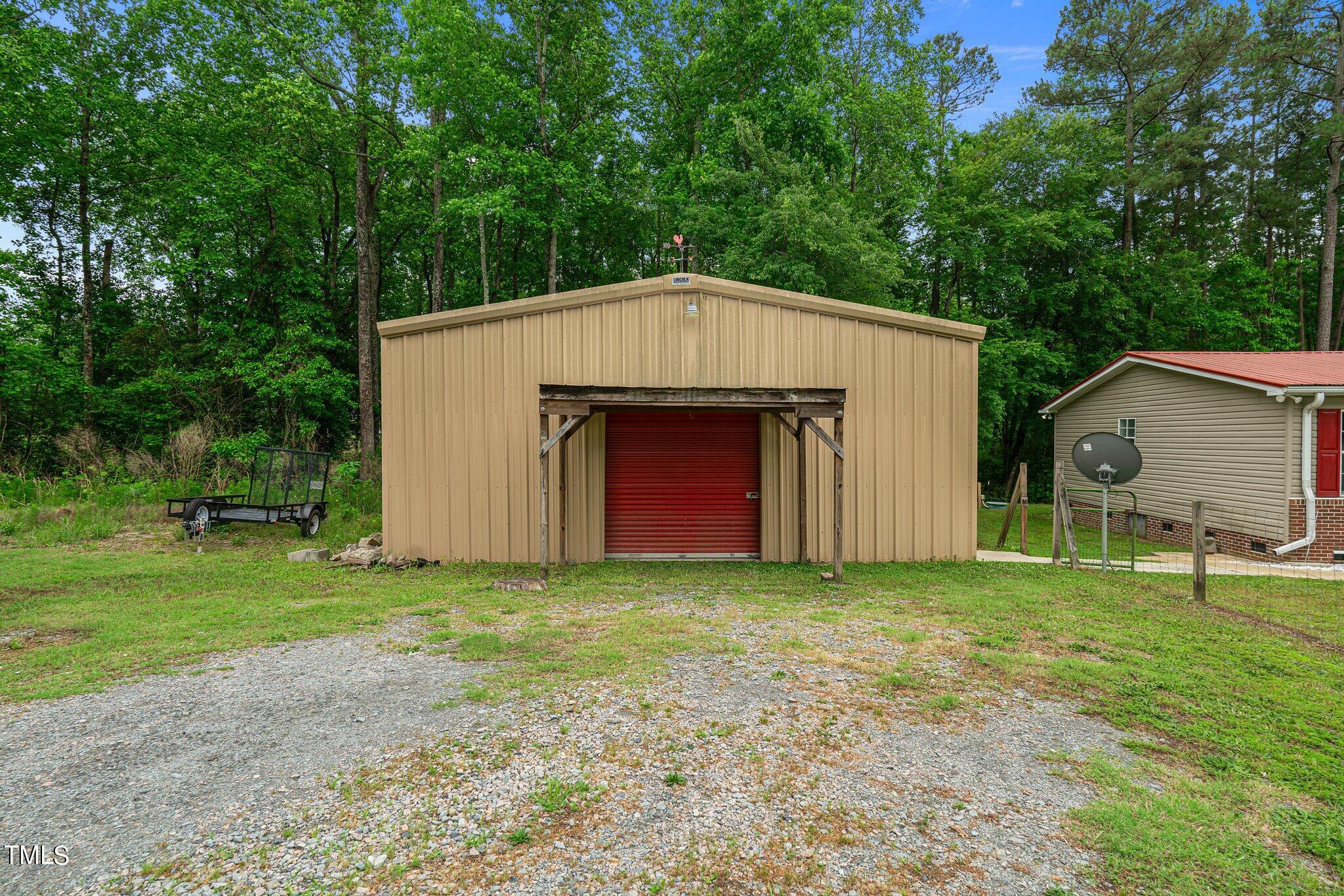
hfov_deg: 88.4
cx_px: 672
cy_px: 448
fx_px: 691
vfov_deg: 66.0
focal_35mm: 18
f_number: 8
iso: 320
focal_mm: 18.5
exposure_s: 1/100
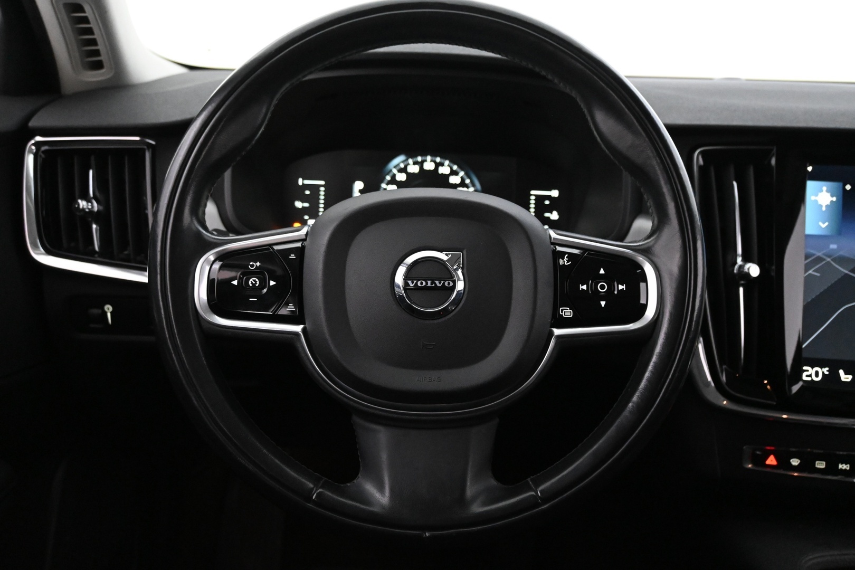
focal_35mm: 34
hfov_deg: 55.1
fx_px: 819
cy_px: 285
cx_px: 428
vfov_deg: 38.4
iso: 5000
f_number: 4.2
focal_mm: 23
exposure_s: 1/40
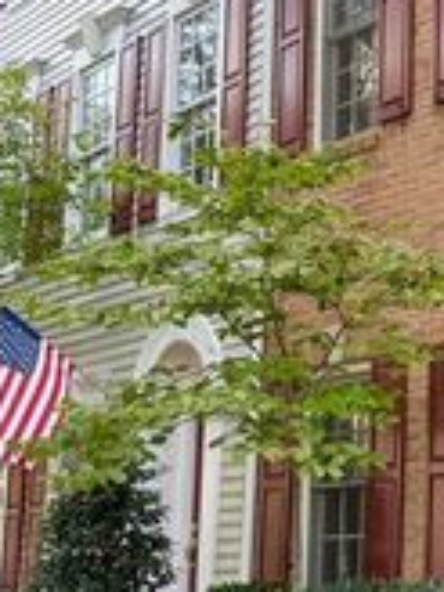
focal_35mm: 73
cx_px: 653
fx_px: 1248
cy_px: 319
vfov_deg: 26.7
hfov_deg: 18.1
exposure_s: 1/121
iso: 50
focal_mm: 6.76
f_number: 1.78
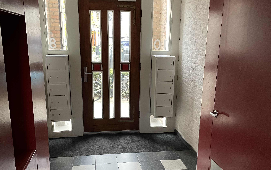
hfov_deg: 52.7
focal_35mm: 37
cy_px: 108
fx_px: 273
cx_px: 136
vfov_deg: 34.2
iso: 250
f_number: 1.6
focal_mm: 4.2
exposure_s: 1/60
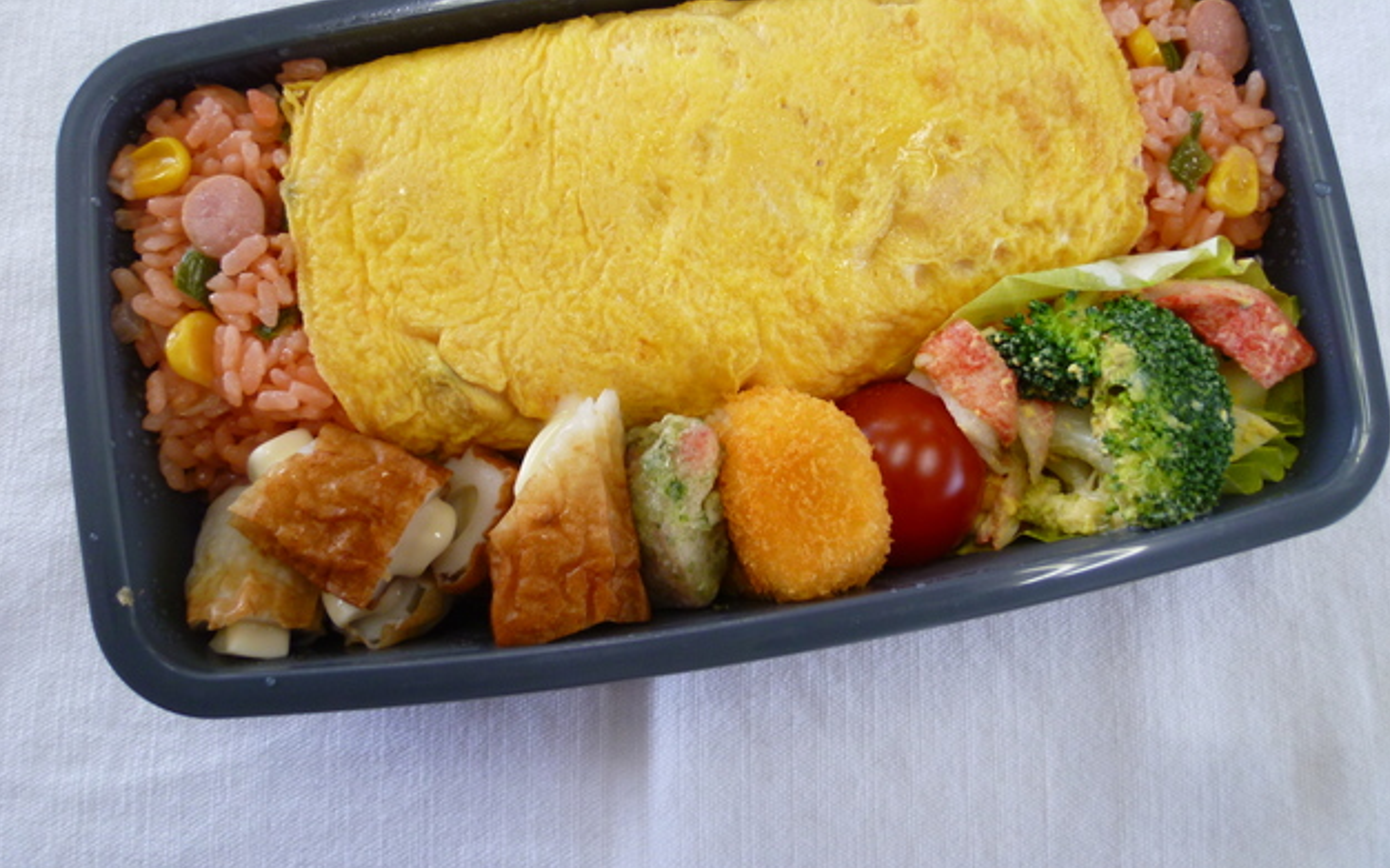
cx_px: 693
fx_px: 985
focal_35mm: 26
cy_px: 346
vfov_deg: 47.3
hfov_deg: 70.4
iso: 125
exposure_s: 1/60
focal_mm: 4.3
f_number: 2.2
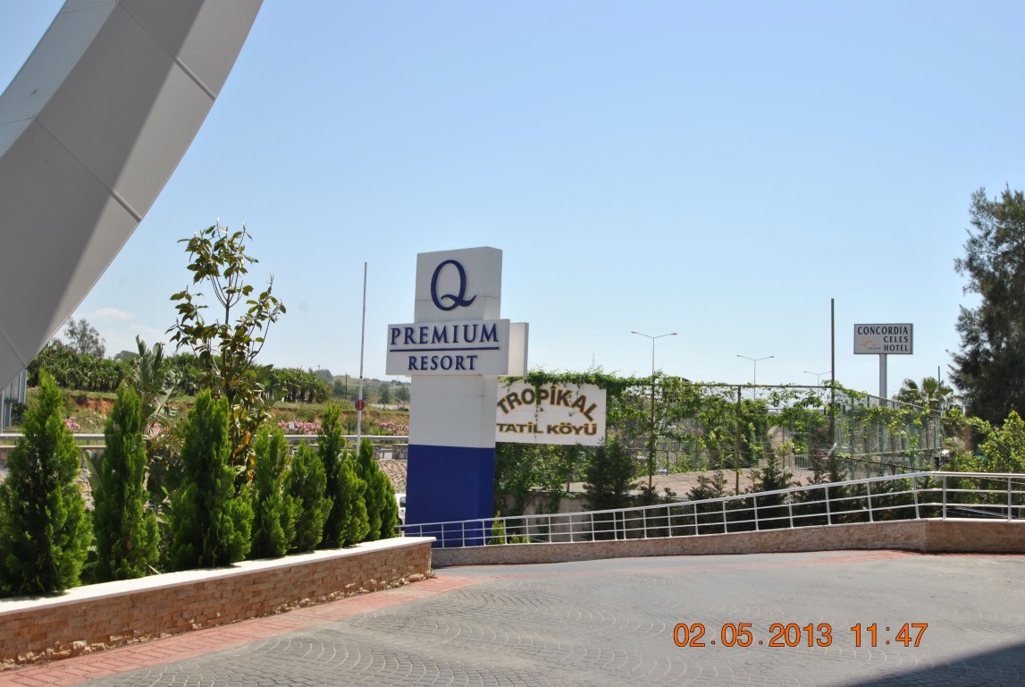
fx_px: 1026
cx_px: 512
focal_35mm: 36
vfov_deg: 37.0
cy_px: 344
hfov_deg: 53.1
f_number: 9
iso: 100
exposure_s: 1/200
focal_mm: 24
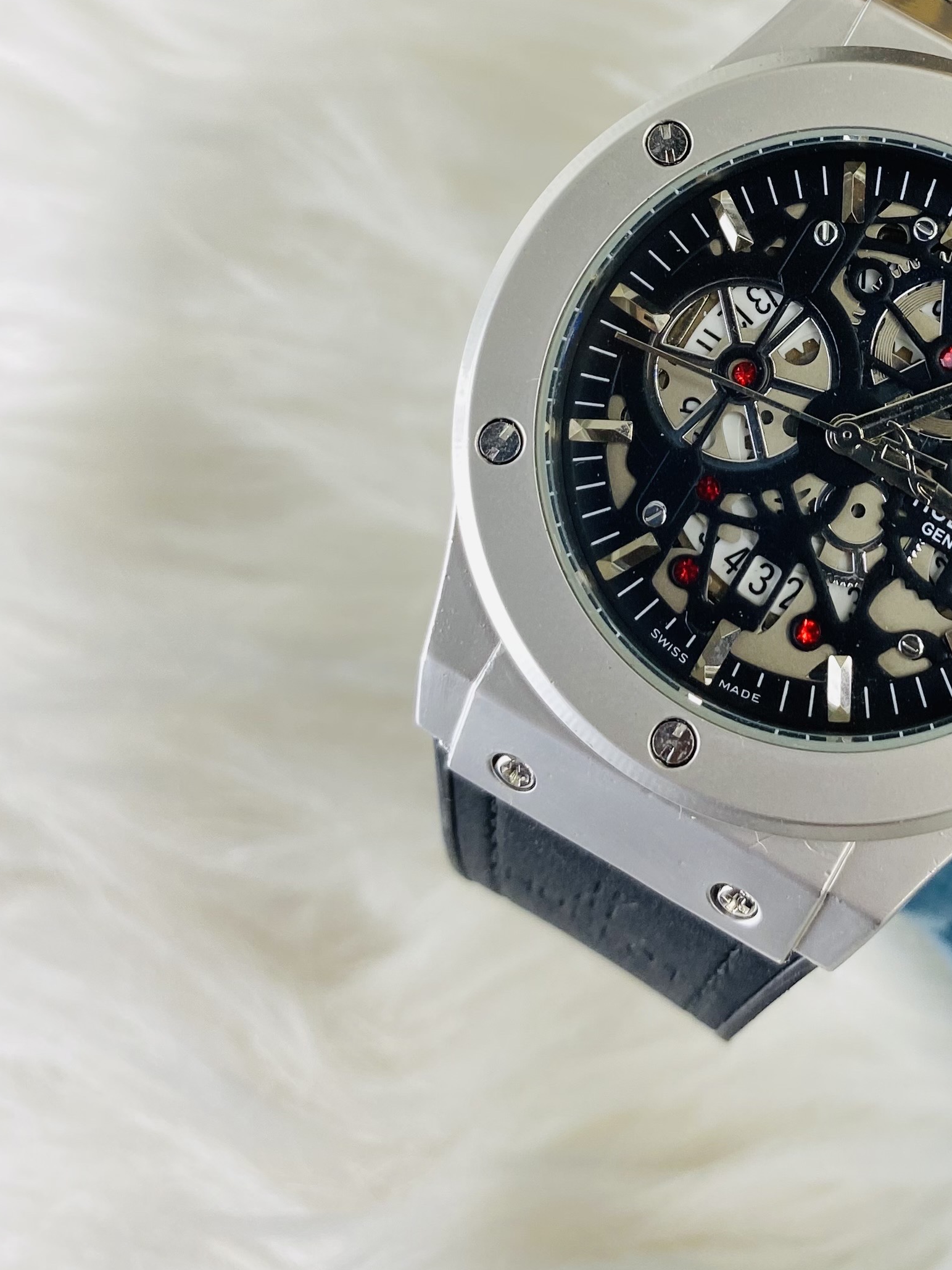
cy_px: 318
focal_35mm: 49
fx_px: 1797
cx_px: 861
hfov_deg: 28.5
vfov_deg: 37.9
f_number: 1.8
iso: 50
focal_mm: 4.25
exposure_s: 1/100
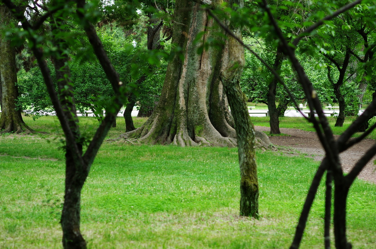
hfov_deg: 19.5
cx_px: 188
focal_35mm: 105
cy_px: 124
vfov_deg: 13.0
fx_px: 1094
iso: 100
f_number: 3.2
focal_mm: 70
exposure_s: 1/125
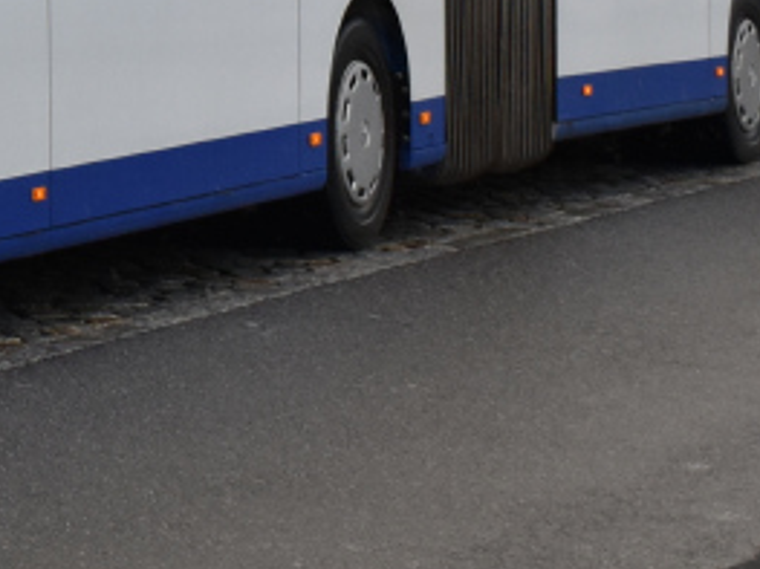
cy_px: -313
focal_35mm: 214
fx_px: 4696
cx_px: -347
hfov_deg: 9.0
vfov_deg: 6.8
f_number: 5
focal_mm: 30
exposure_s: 1/500
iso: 400
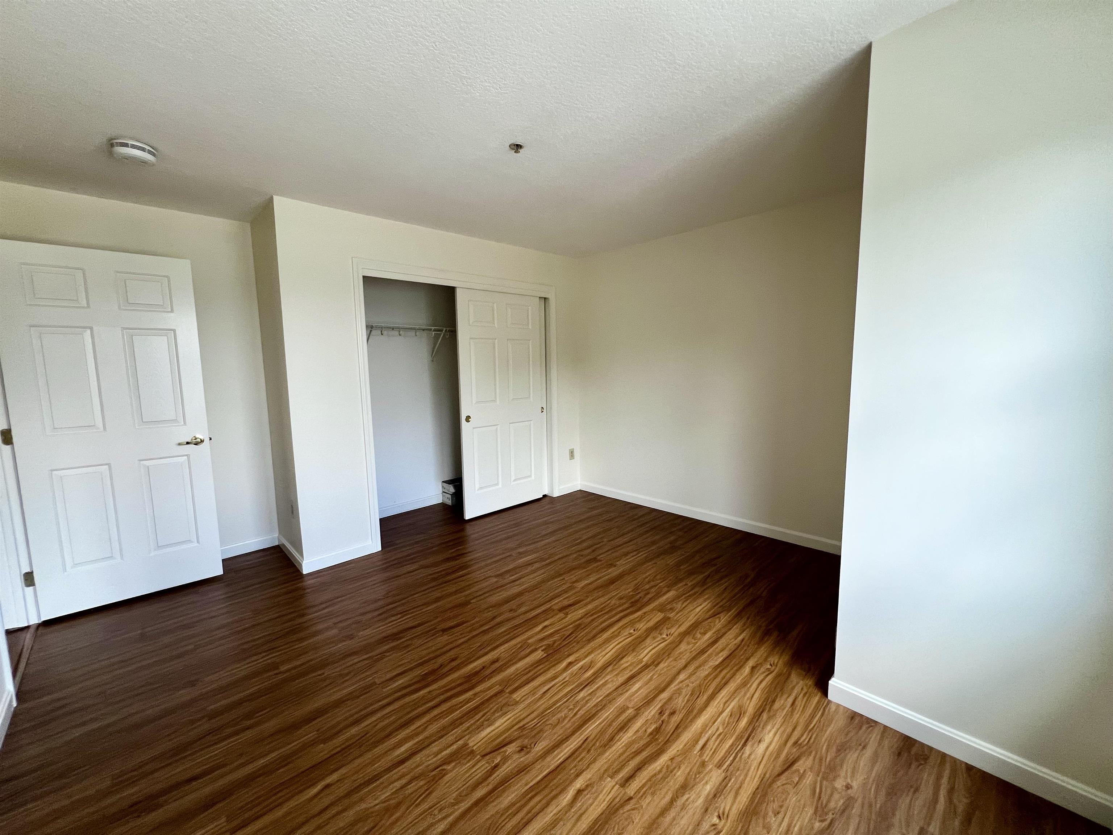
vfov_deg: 89.9
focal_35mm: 13
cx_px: 556
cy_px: 418
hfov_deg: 106.2
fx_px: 418
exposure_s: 1/99
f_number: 1.8
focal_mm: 1.57
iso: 125
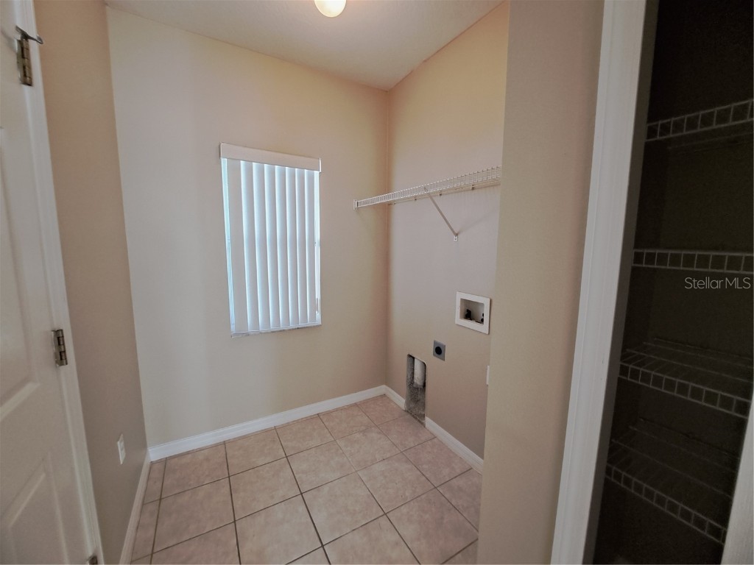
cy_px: 282
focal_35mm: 13
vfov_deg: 89.9
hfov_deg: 106.2
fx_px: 283
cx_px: 377
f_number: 2.2
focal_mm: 1.74
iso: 200
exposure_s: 1/30
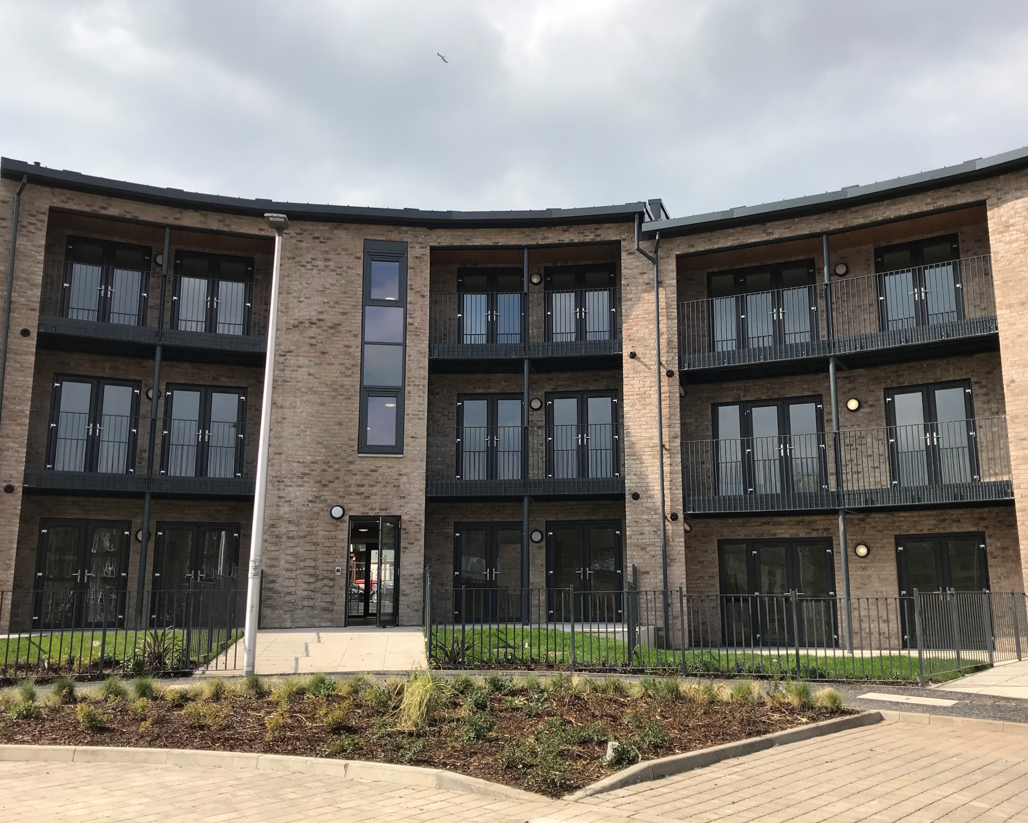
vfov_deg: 45.8
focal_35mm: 32
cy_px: 419
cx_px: 560
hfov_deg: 55.6
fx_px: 974
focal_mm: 3.99
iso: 20
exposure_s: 1/1570
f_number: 1.8
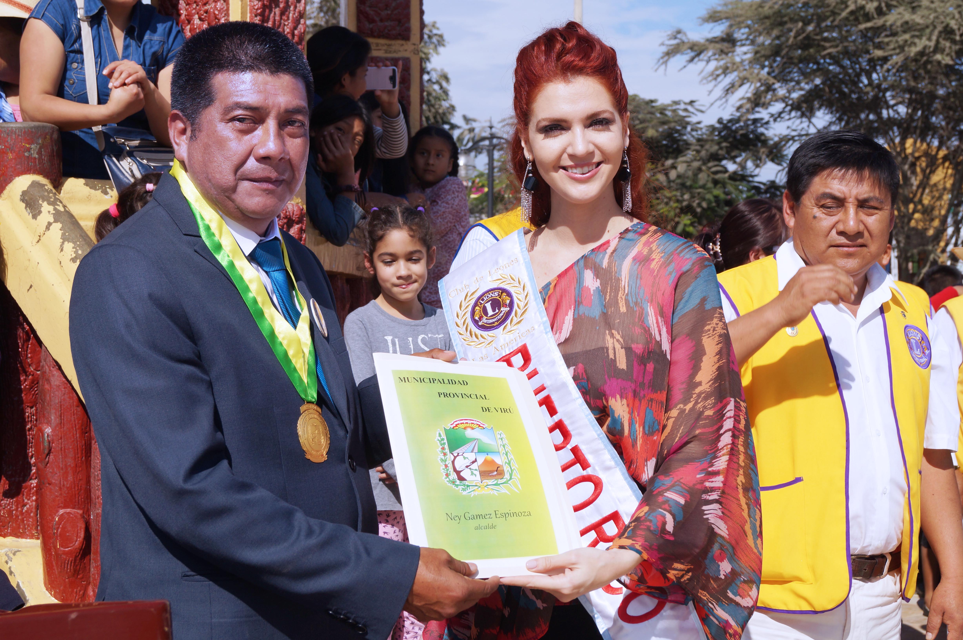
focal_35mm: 60
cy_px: 320
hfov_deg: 33.4
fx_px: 1603
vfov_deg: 22.6
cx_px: 482
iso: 100
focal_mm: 40
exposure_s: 1/500
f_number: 9
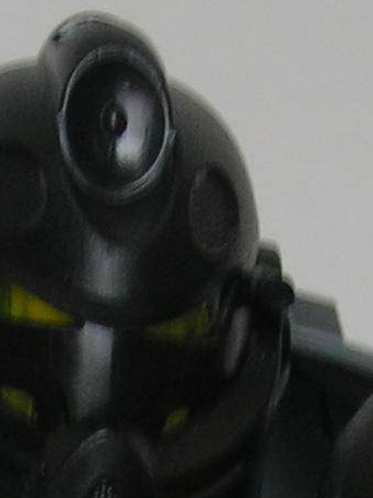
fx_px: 5778
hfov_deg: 3.7
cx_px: 36
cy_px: 1195
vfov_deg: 4.8
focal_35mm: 402
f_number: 3.8
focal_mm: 14.2
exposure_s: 1/5.1
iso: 50
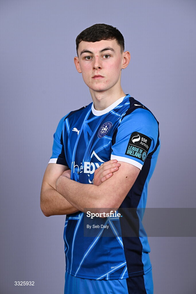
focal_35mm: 115
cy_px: 147
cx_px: 98
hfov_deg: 11.9
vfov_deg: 17.8
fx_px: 939
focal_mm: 115
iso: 125
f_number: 5.6
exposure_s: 1/200
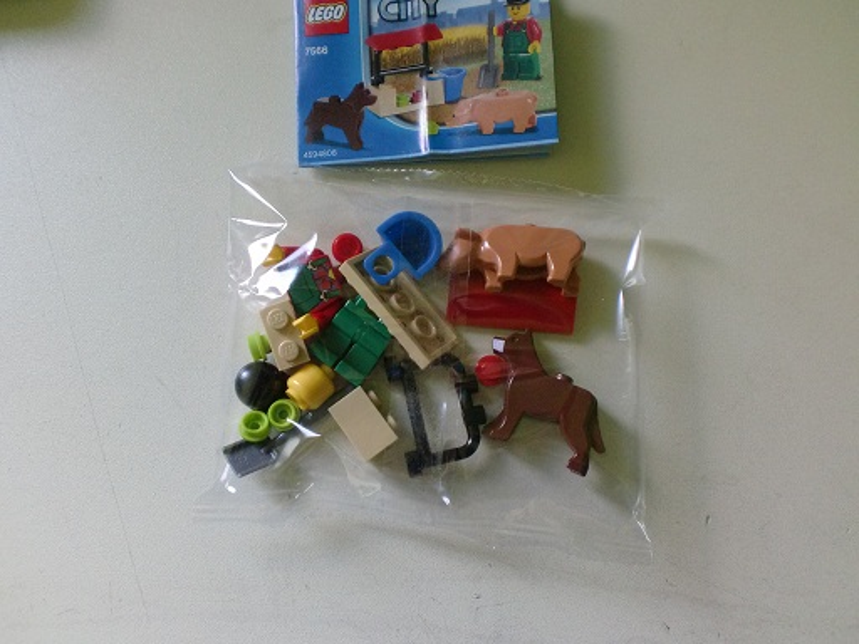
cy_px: 322
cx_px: 430
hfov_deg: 52.6
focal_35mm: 35
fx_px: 869
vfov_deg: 40.7
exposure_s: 1/60
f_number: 3.1
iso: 200
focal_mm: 6.3
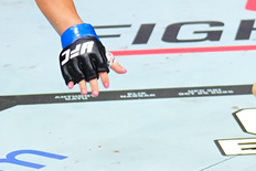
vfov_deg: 4.2
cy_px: -23
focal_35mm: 326
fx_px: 2320
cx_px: 380
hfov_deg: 6.2
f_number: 2.8
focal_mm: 70
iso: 3200
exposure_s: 1/1600
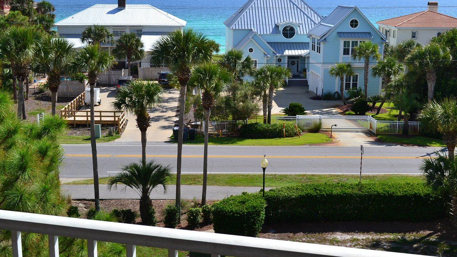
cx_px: 227
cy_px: 114
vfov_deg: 23.5
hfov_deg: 40.6
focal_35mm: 51
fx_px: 618
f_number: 11
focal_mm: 32
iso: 400
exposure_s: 1/400
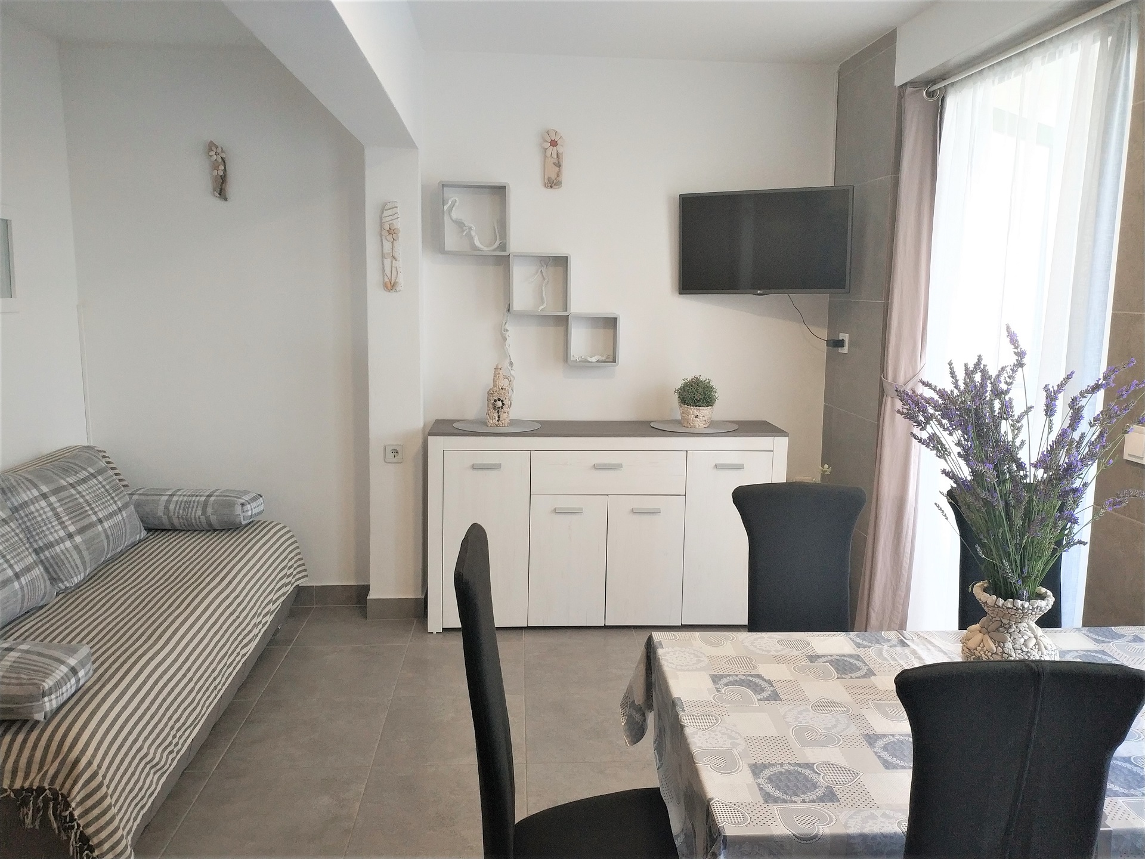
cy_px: 430
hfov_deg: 56.8
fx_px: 1058
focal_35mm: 32
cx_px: 572
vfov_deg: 44.2
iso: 178
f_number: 2
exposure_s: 1/25
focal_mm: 4.5
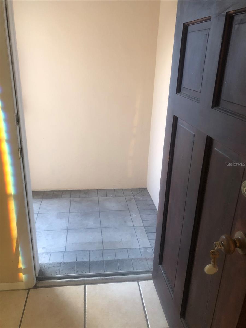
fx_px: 265
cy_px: 164
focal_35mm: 28
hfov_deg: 49.7
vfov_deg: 63.4
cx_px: 123
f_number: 1.8
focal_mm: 4
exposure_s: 1/24
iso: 40
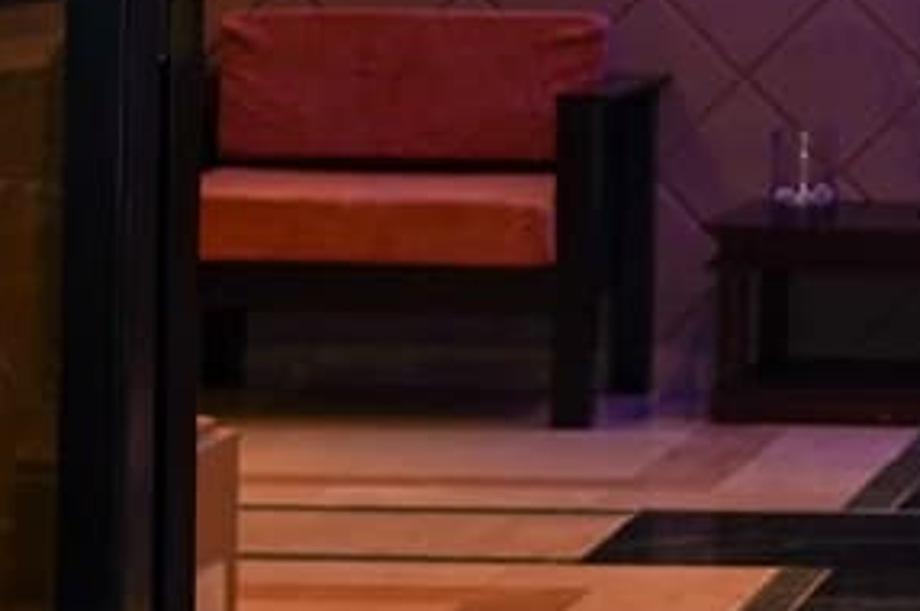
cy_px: -323
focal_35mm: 219
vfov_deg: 6.2
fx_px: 5593
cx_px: 1869
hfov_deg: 8.8
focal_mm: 31.3
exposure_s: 1/80
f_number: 3.2
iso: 400
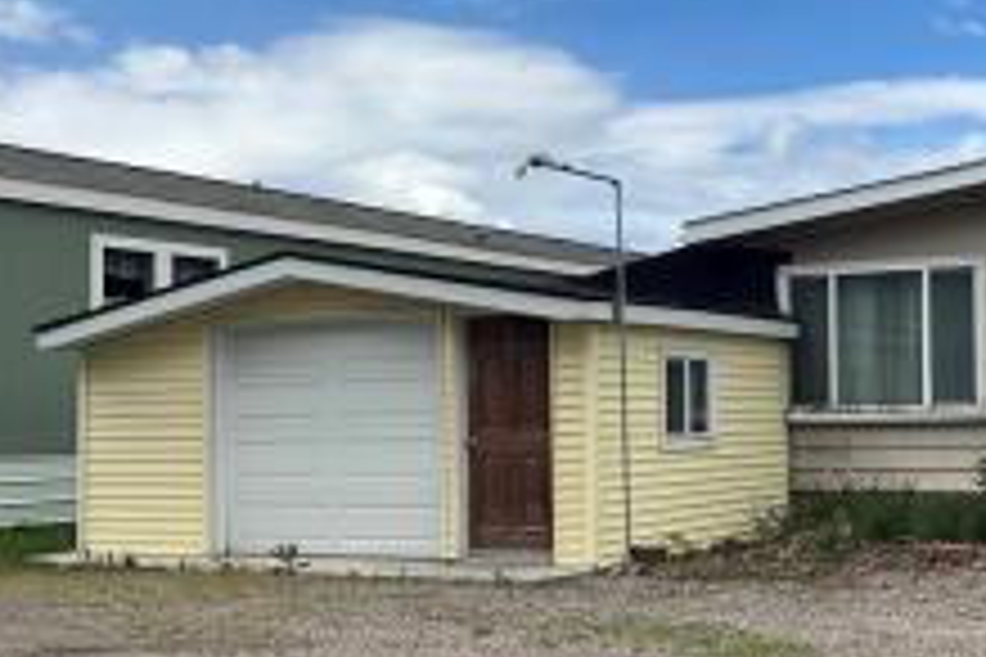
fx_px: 1506
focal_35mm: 55
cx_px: 851
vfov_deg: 24.6
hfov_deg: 34.6
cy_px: 351
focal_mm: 3
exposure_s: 1/1912
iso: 25
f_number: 1.8
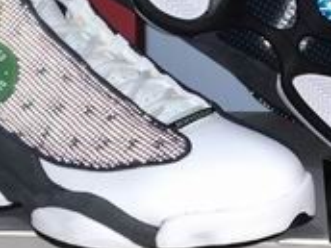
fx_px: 1014
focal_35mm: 106
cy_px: 52
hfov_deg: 18.5
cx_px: 167
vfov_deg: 13.9
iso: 32
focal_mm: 6
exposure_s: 1/33
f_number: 2.4
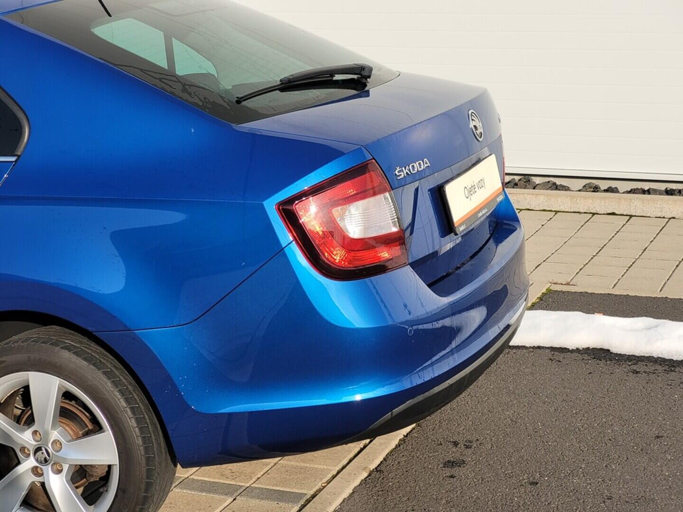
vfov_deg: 19.4
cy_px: 256
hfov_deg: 25.7
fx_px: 1500
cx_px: 342
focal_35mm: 76
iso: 25
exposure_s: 1/756
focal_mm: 7.12
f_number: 2.4
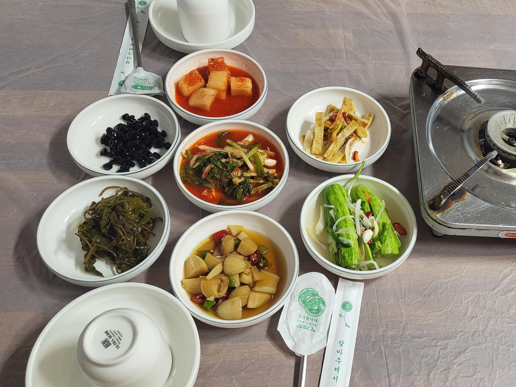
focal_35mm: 35
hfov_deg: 51.8
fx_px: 522
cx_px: 335
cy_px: 205
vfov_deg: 40.7
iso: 250
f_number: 1.8
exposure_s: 1/60
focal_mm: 4.25
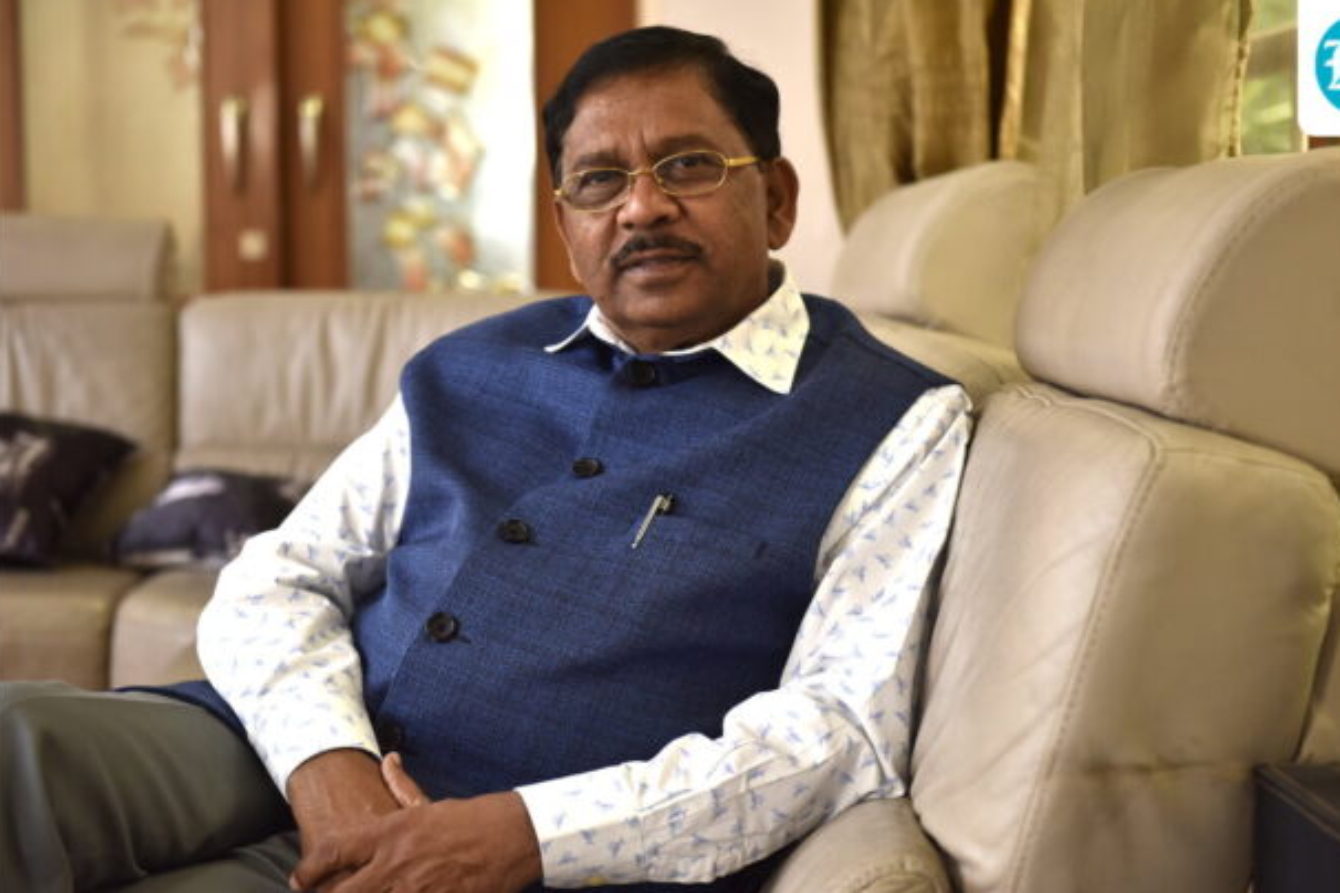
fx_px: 2643
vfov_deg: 19.2
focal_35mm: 71
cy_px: 446
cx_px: 671
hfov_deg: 28.5
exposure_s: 1/80
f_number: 4
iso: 500
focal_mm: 70
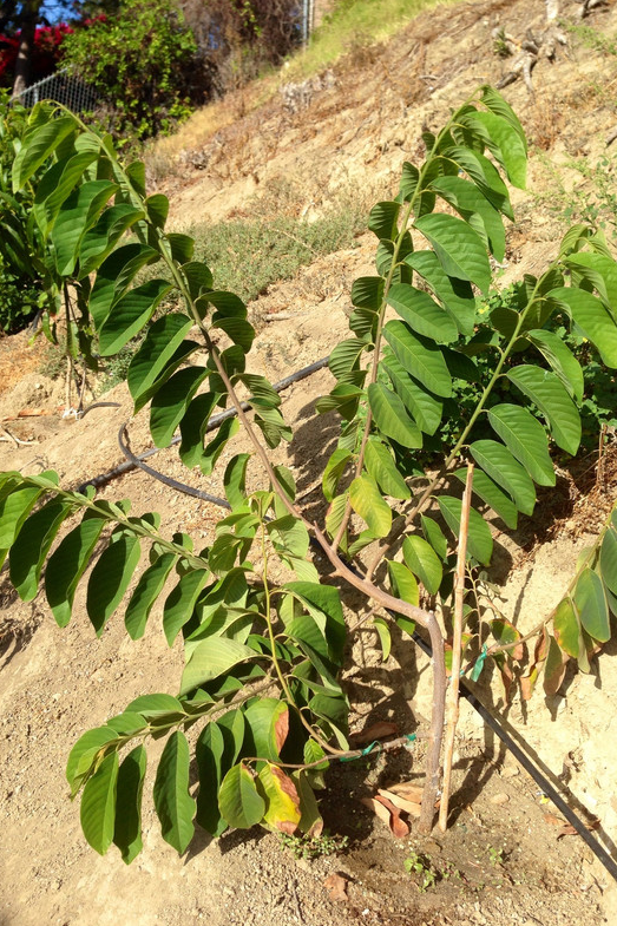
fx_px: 900
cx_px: 320
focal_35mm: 35
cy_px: 458
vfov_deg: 54.4
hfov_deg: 37.8
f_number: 2.4
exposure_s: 1/1323
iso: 50
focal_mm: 4.12
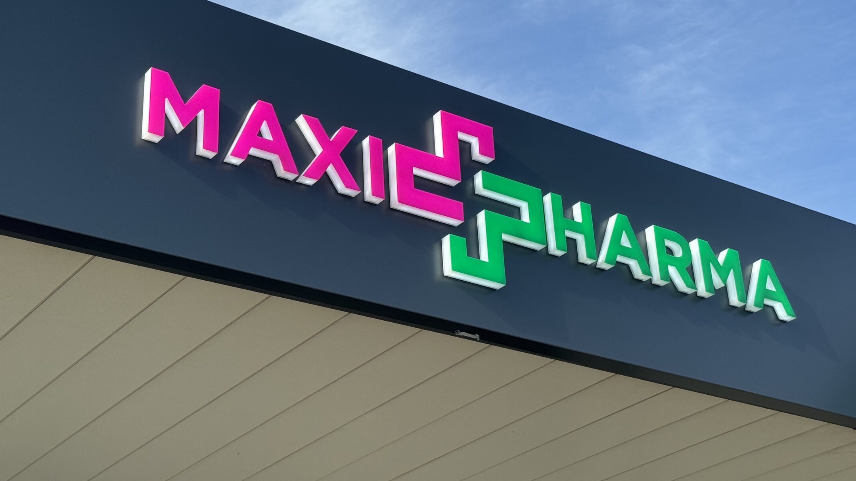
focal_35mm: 62
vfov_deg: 19.4
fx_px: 1407
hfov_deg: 33.8
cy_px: 221
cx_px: 436
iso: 64
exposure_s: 1/2041
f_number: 1.78
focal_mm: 6.76
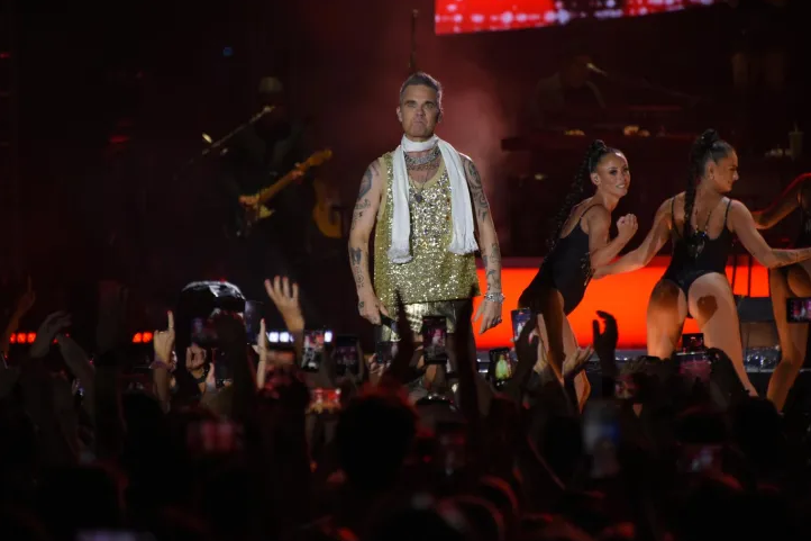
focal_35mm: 316
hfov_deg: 6.5
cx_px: 404
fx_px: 7117
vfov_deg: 4.3
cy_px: 281
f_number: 5.6
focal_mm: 300
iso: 1600
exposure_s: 1/320
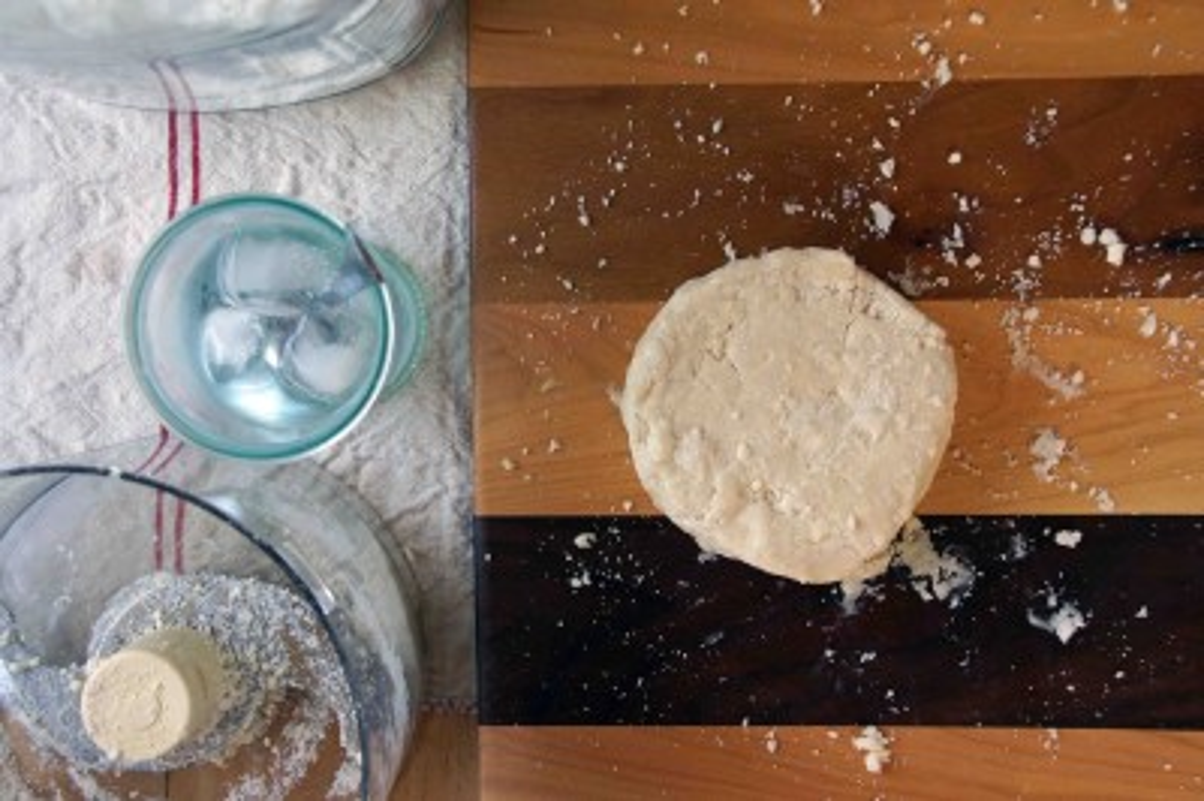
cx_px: 602
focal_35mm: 42
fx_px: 1403
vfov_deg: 31.8
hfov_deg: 46.4
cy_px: 400
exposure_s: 1/100
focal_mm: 28
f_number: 5
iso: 800
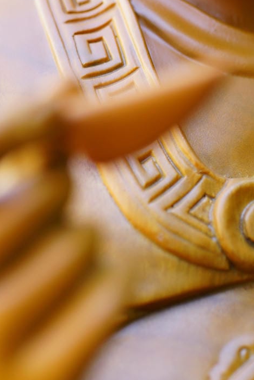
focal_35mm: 90
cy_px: -15
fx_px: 952
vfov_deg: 21.7
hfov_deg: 15.0
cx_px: 230
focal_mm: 35
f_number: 4.5
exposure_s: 1/80
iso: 200
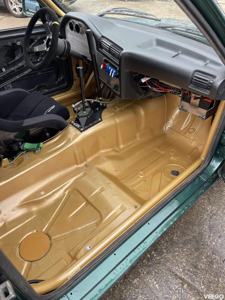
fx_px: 217
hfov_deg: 54.9
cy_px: 150
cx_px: 112
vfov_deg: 69.4
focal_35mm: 25
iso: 32
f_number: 1.6
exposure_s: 1/135
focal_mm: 5.1
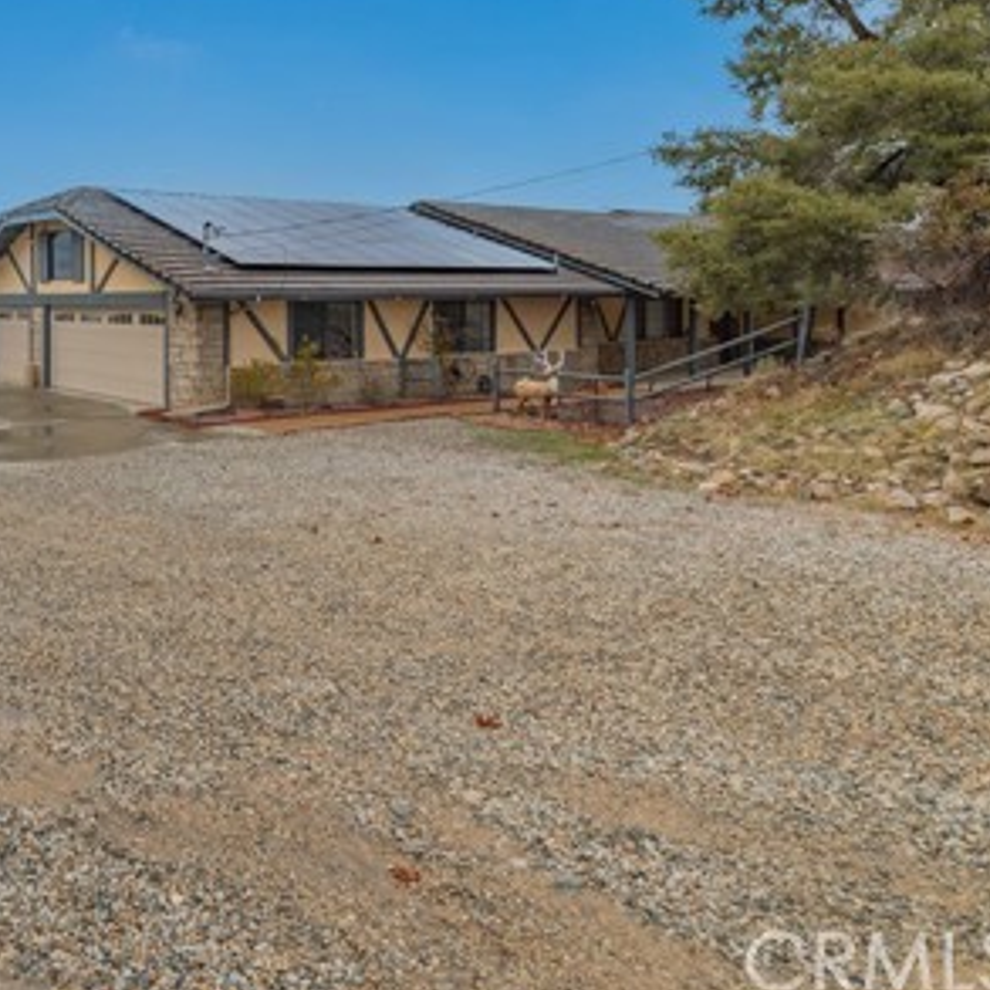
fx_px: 841
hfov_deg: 51.2
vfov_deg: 58.8
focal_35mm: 26
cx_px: 41
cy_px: 291
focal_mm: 14
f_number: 7.1
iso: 100
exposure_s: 1/400
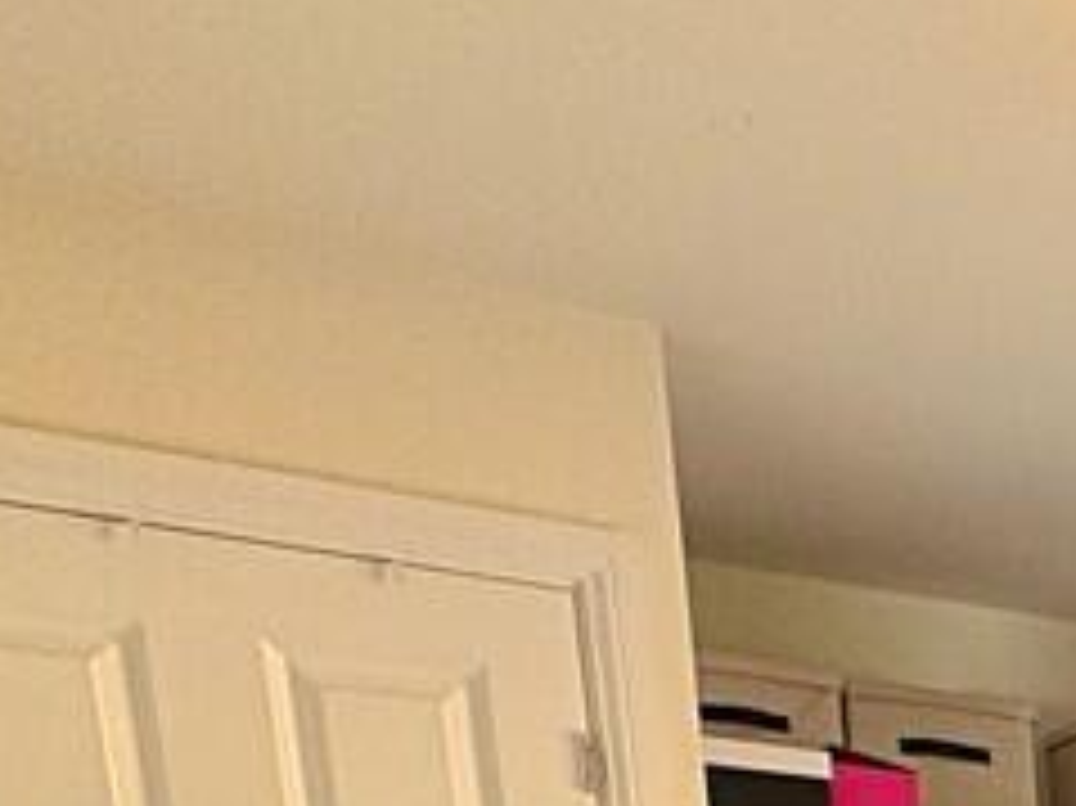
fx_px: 1864
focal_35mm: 60
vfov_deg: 18.3
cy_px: 1508
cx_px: 1832
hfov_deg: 22.4
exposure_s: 1/99
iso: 100
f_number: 2.2
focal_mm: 2.22
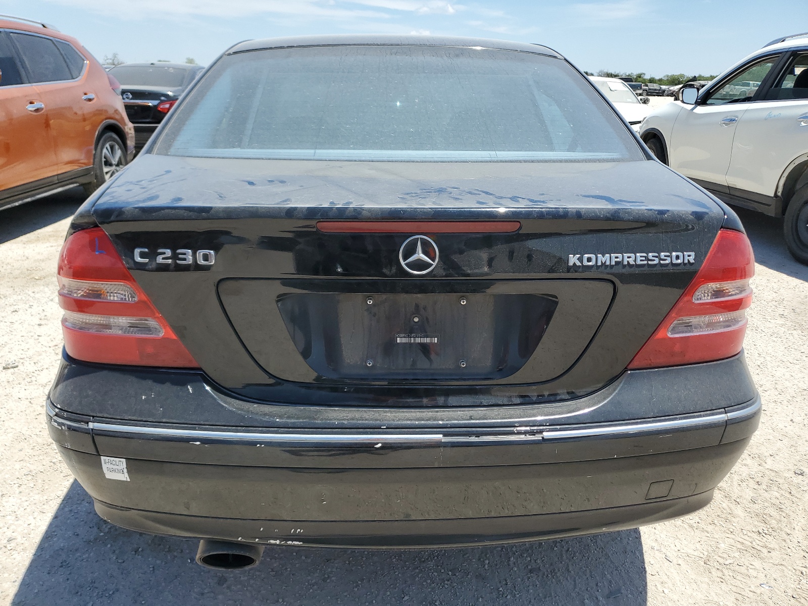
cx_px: 404
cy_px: 303
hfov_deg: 67.3
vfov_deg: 53.1
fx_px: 607
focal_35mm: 26
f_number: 1.5
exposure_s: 1/3333
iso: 50
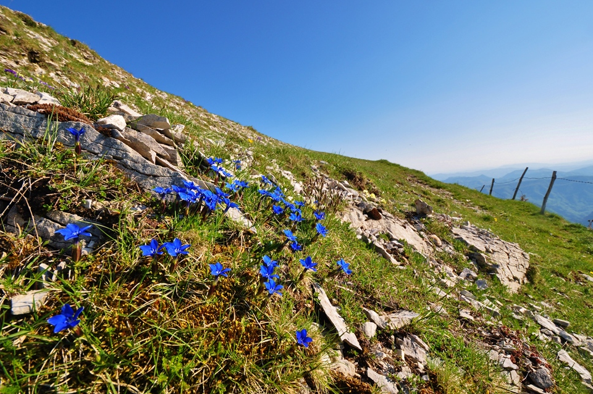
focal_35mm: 16
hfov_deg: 96.8
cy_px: 193
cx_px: 294
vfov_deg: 73.6
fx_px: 263
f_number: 10
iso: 200
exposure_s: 1/250
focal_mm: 10
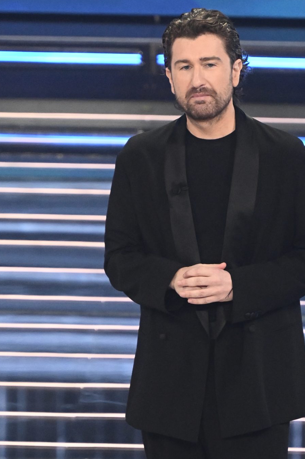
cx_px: 225
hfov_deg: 2.3
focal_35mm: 596
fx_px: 7579
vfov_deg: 3.5
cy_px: 370
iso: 4000
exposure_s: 1/320
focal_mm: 210
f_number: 4
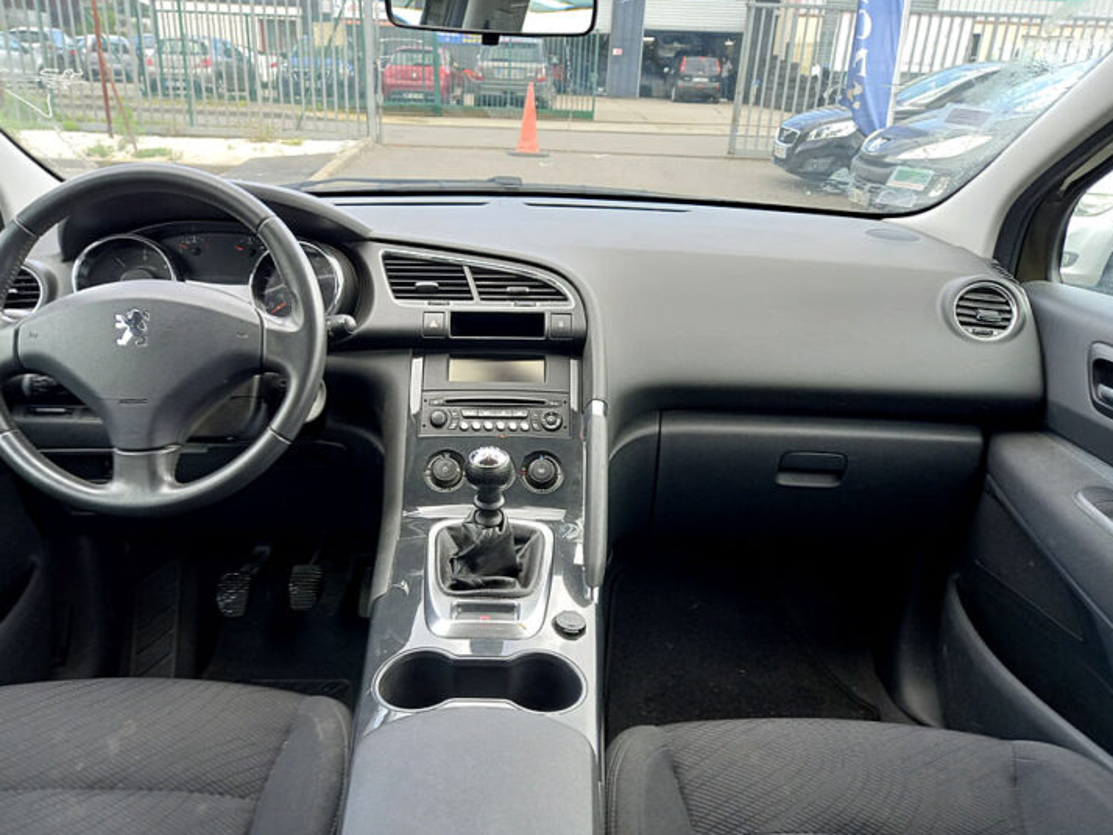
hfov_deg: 63.3
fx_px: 901
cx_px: 511
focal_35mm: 28
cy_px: 436
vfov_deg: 49.8
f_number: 2
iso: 40
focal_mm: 4.6
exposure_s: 1/50
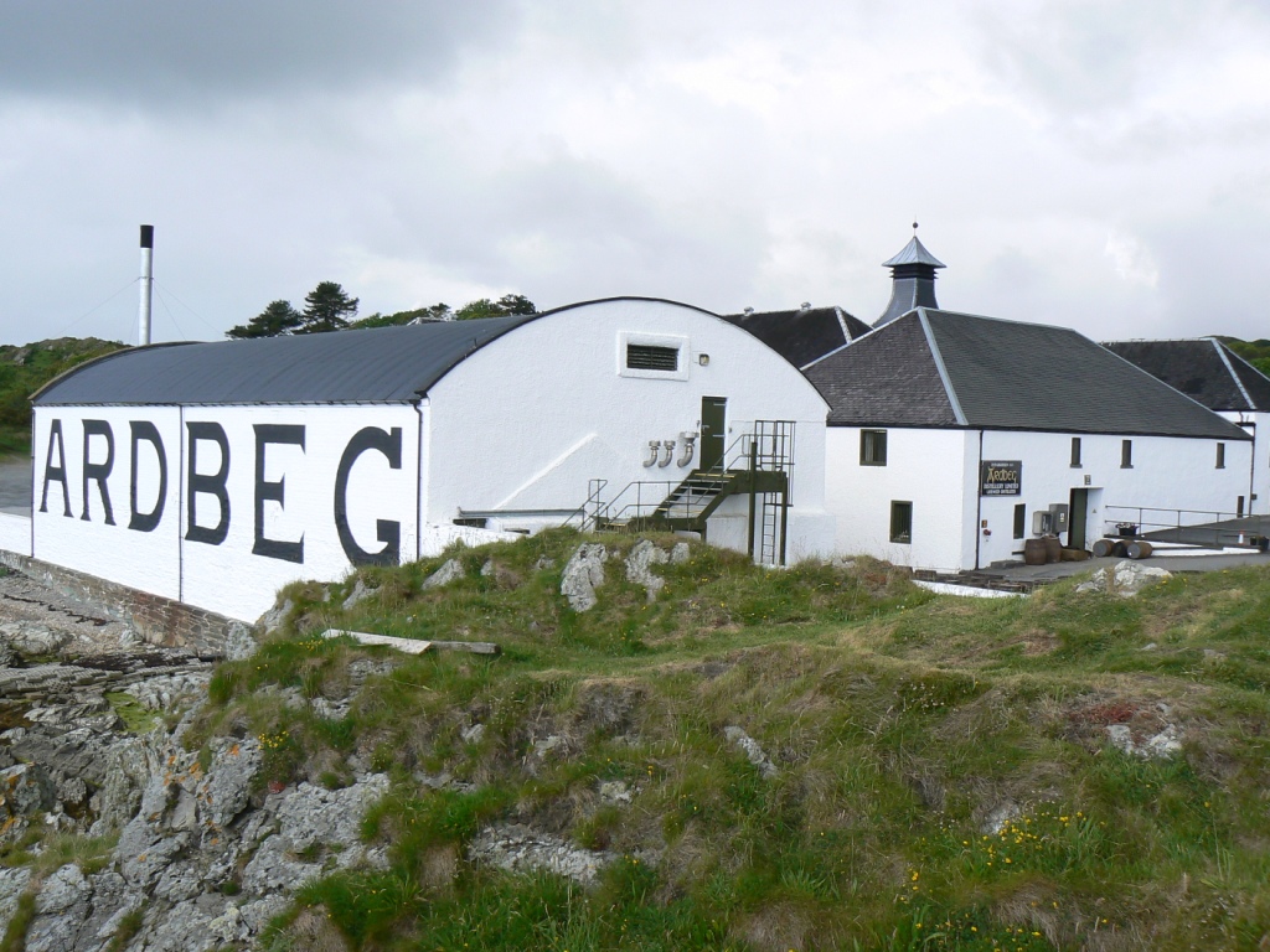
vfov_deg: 39.7
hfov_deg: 51.4
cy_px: 476
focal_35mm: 36
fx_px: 1321
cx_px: 635
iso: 80
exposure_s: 1/320
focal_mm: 6
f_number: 5.6
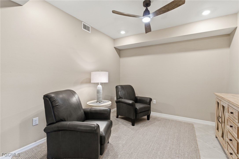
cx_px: 120
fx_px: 106
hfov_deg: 96.8
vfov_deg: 73.7
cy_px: 80
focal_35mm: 16
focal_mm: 16
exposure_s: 1/25
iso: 400
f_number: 9
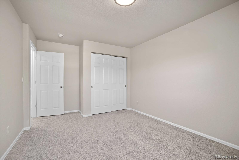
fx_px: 100
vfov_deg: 77.3
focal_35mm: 15
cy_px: 80
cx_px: 120
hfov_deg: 100.4
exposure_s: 1/1.25
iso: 100
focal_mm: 15
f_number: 9
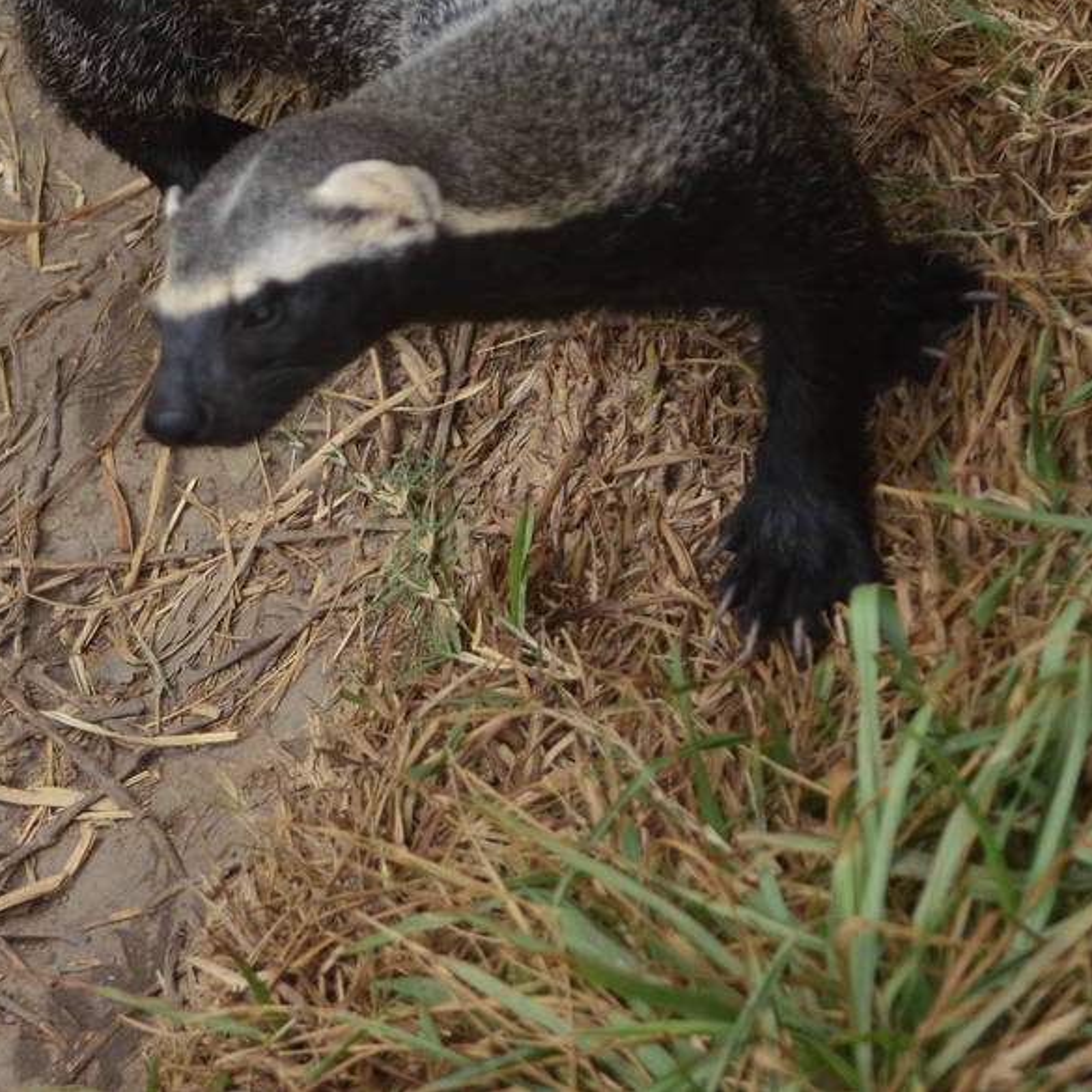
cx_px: 351
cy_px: 105
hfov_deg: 5.1
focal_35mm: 341
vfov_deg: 5.1
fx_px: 12170
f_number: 5
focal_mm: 98
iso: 500
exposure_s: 1/1600
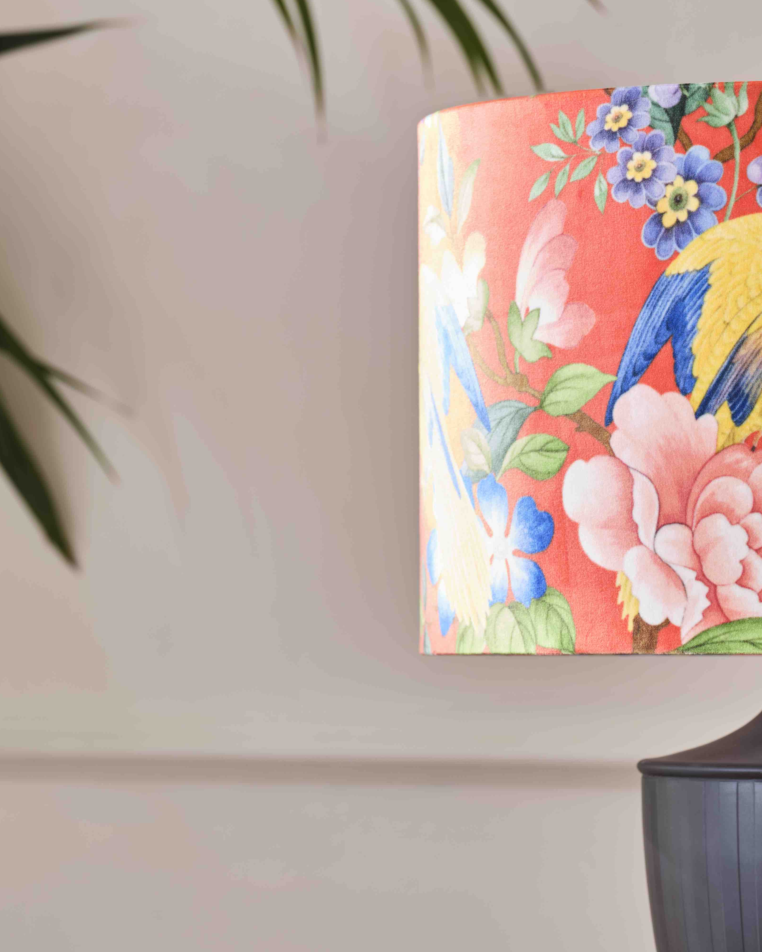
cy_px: 819
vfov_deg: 10.1
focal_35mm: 191
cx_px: 708
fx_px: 5384
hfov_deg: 8.1
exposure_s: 1
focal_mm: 120
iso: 100
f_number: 8
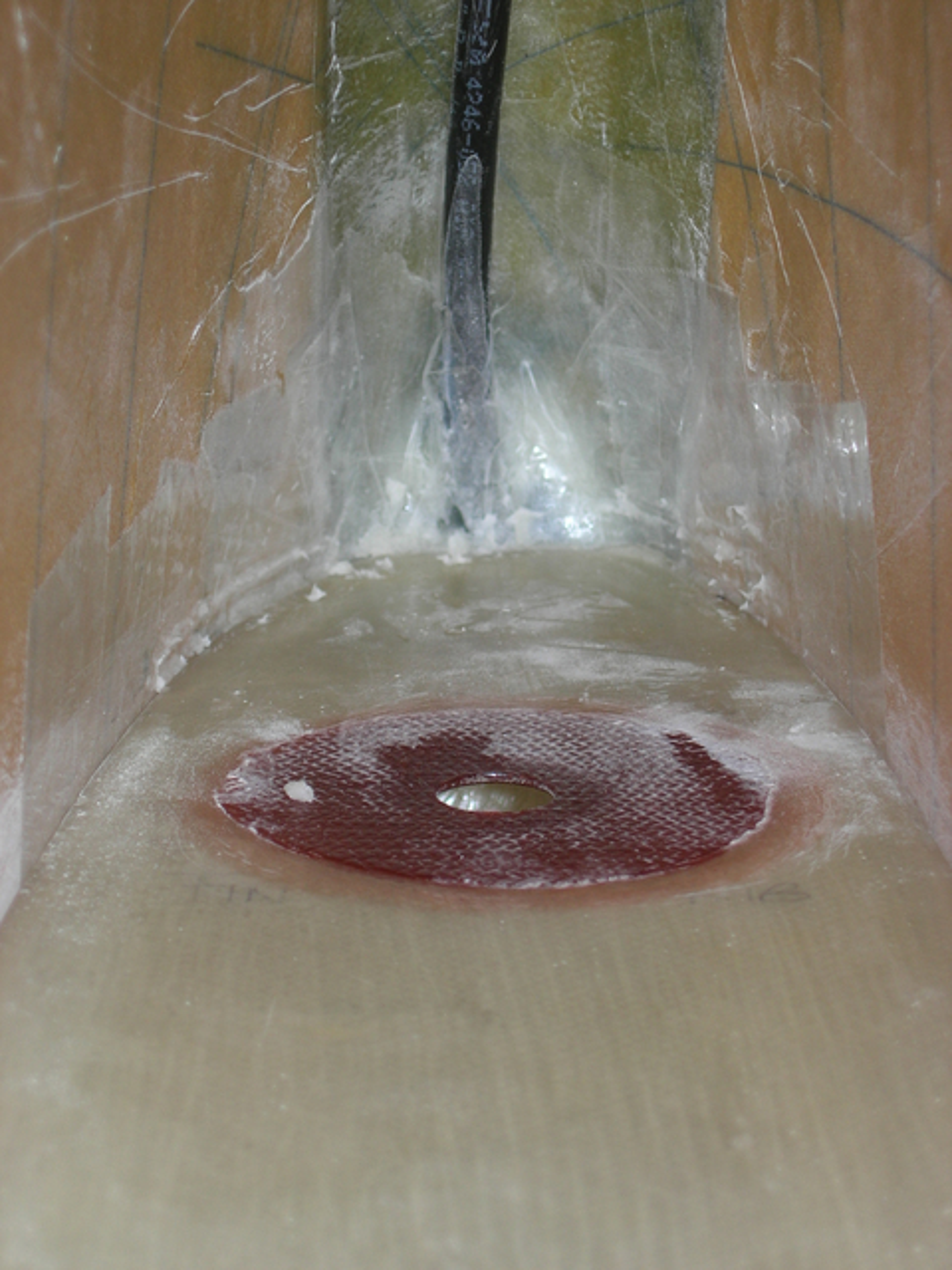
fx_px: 4144
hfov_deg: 13.1
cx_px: 476
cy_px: 635
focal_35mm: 113
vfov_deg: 17.4
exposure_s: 1/60.1
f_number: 4.9
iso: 64
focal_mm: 23.4
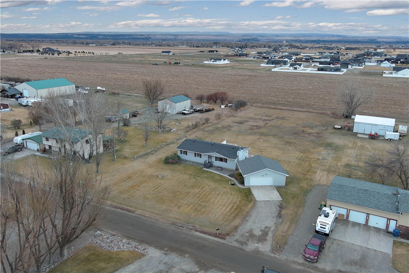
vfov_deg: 45.0
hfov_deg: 63.7
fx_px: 329
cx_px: 204
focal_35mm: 29
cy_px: 136
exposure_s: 1/200
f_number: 2.8
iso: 100
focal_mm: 10.57
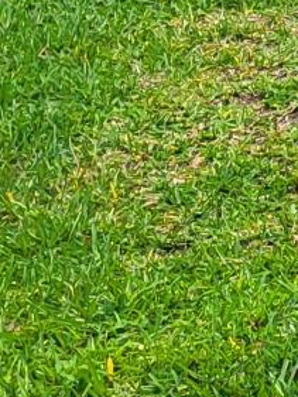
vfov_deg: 9.7
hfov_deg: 7.1
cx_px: 924
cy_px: -499
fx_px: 2122
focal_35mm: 185
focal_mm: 5.4
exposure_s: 1/1111
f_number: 1.8
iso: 40
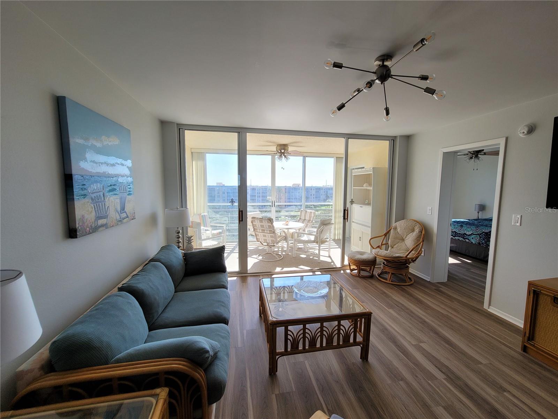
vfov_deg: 89.9
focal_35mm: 13
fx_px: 210
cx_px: 279
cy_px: 210
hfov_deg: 106.2
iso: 64
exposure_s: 1/225
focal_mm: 2.2
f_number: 2.2
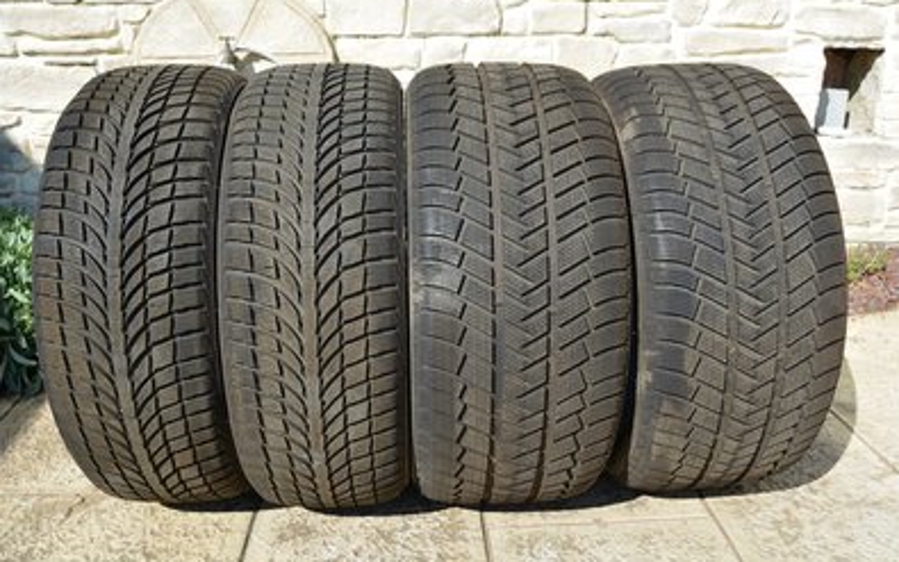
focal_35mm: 34
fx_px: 833
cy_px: 291
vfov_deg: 37.3
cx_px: 450
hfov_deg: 56.7
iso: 160
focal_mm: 22
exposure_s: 1/250
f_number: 8
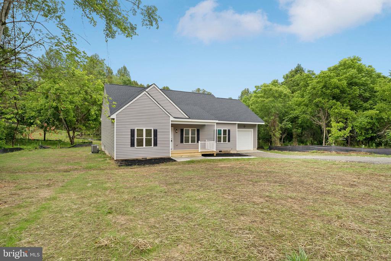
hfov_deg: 86.9
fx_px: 206
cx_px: 196
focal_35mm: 19
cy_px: 130
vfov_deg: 64.6
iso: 160
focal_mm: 19
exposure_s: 1/160
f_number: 8
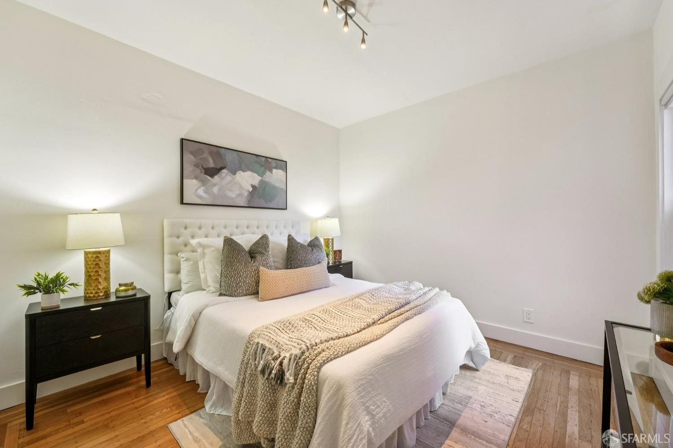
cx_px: 336
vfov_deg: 81.2
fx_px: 262
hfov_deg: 104.3
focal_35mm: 14
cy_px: 224
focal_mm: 14
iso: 800
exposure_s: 1/80
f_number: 8
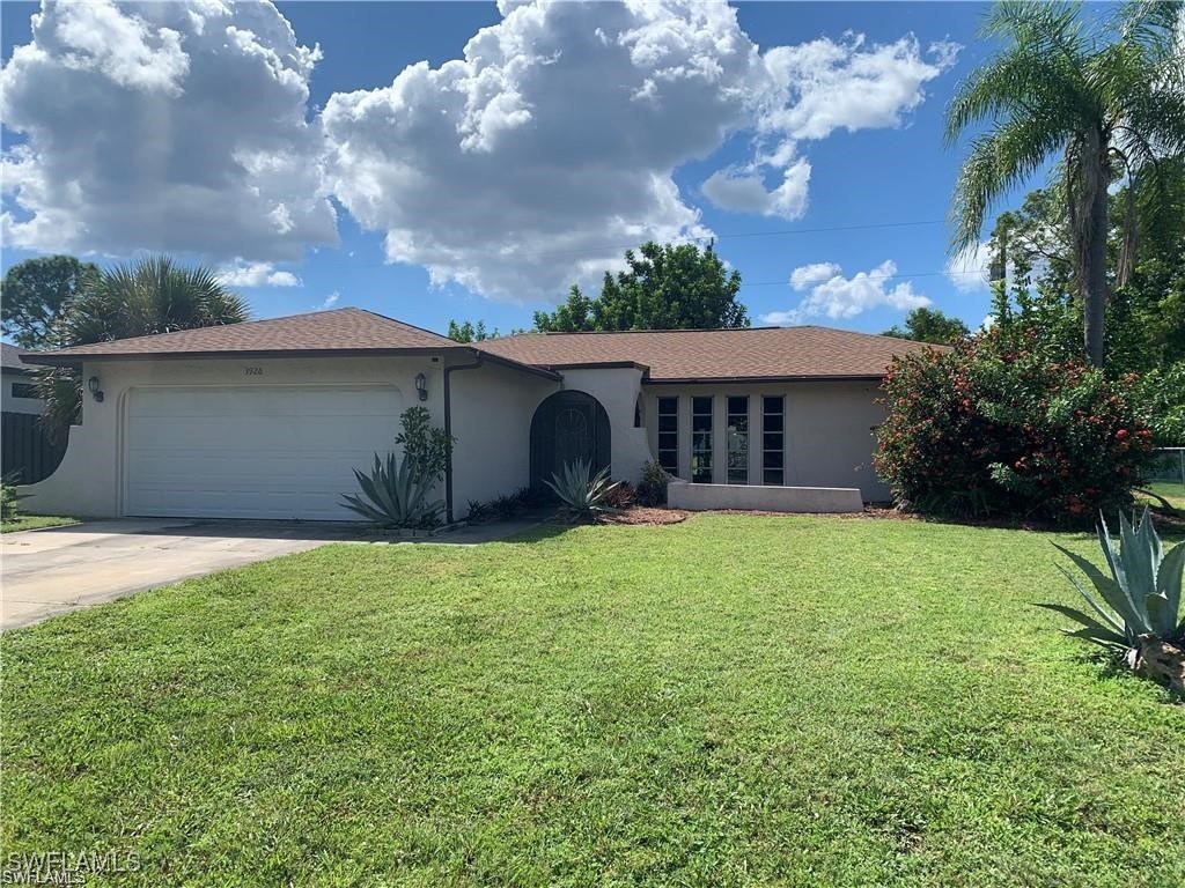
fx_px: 890
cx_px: 592
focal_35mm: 26
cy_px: 444
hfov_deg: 67.3
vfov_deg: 53.1
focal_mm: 4.25
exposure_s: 1/2915
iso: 25
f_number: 1.8
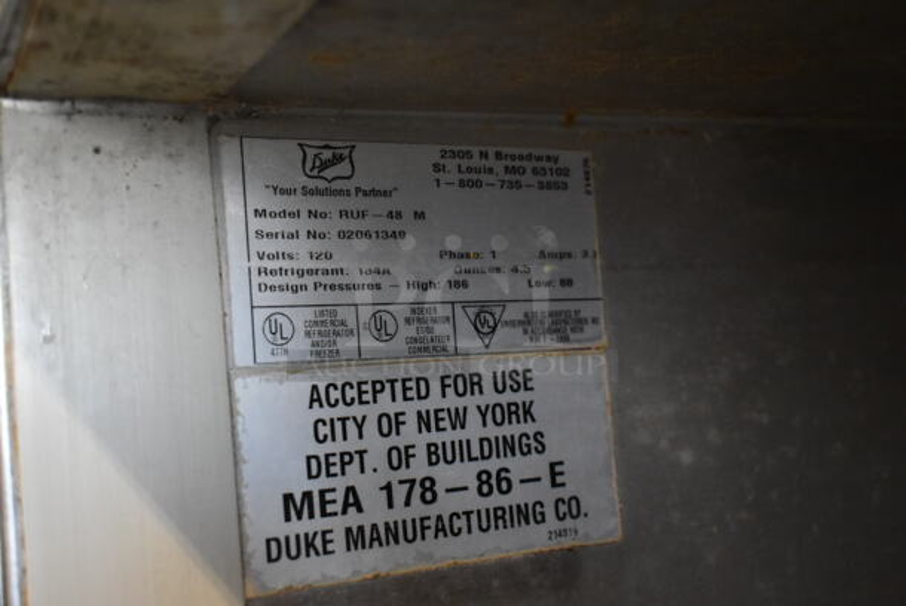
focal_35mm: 45
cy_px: 303
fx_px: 1134
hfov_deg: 43.6
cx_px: 453
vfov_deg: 29.9
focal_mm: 30
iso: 3600
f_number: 4.2
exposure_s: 1/50
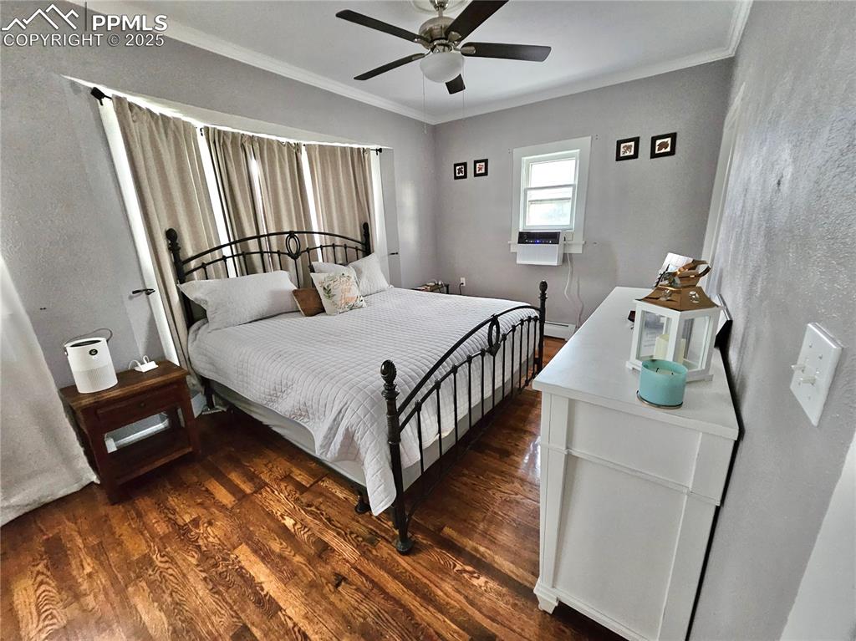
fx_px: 321
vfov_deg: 89.9
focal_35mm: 13
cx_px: 428
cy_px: 320
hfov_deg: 106.2
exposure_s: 1/24
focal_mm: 1.7
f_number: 2.2
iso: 640
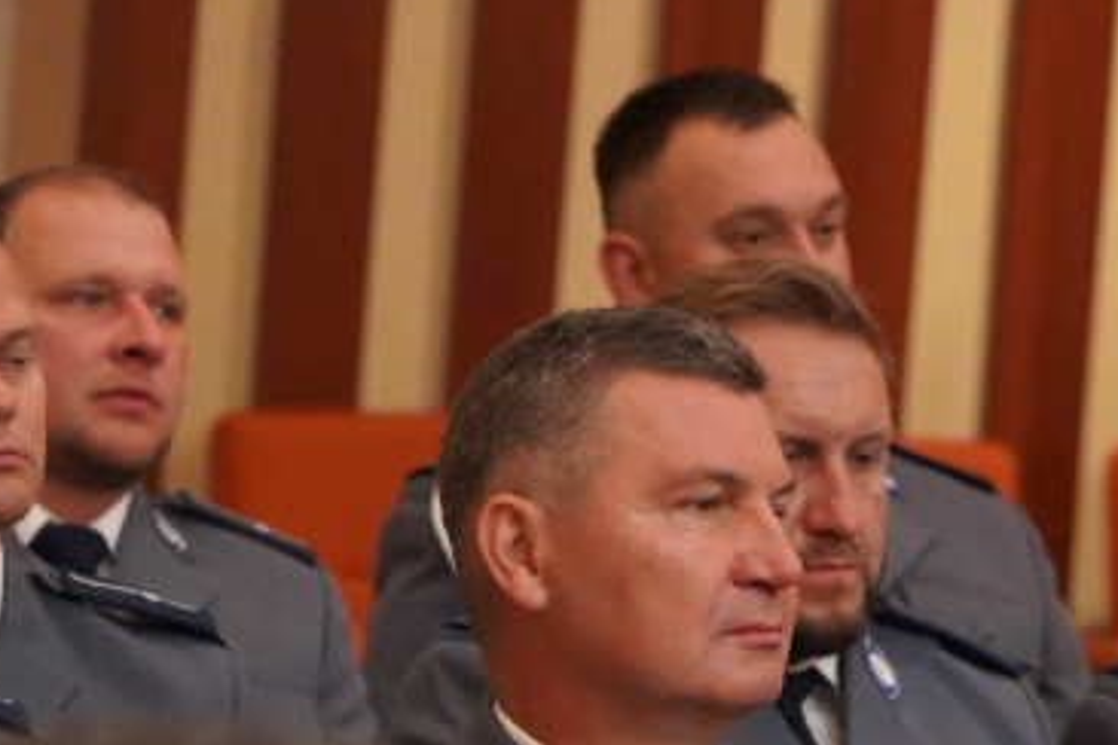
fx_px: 11583
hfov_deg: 5.5
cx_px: 373
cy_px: 997
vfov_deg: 3.7
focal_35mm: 373
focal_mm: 105
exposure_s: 1/160
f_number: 4
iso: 8000
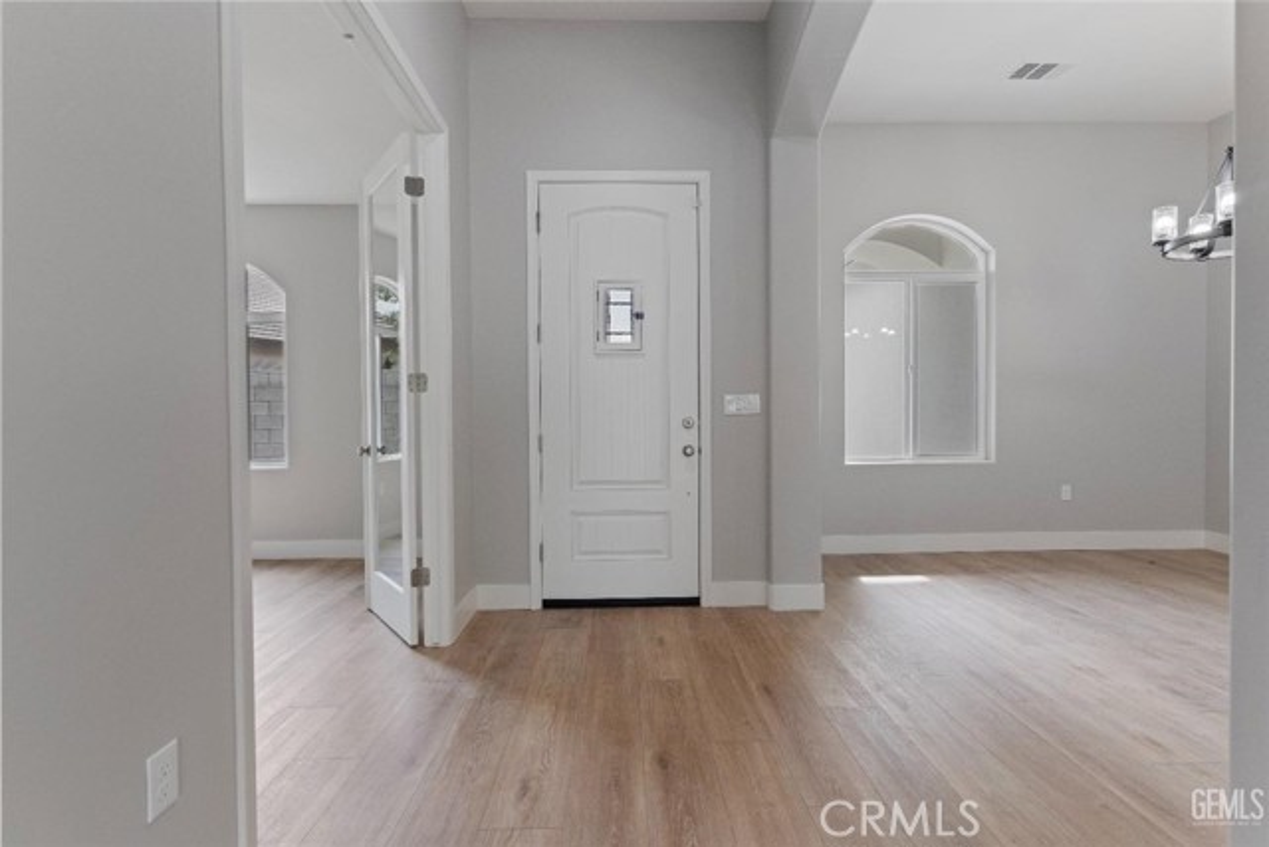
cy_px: 424
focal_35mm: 17
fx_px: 599
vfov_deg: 70.5
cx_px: 634
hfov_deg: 93.3
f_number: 5.6
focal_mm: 17
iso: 400
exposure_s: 1/50
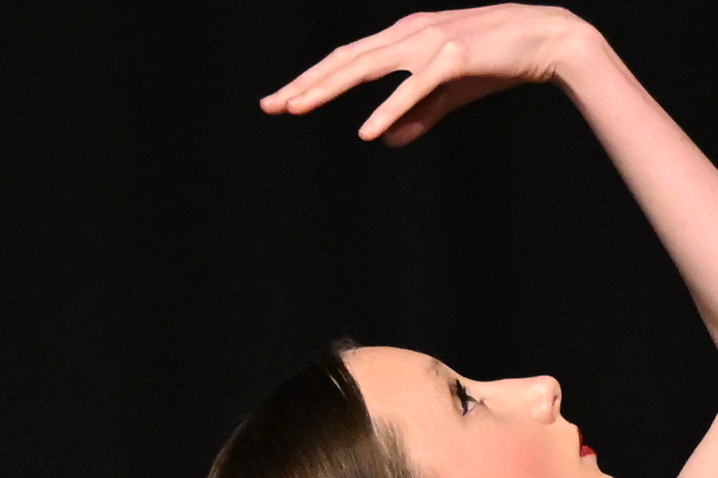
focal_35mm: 1723
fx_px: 34356
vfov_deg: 0.8
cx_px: 853
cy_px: 828
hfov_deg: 1.2
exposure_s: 1/800
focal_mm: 210
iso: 4000
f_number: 2.8
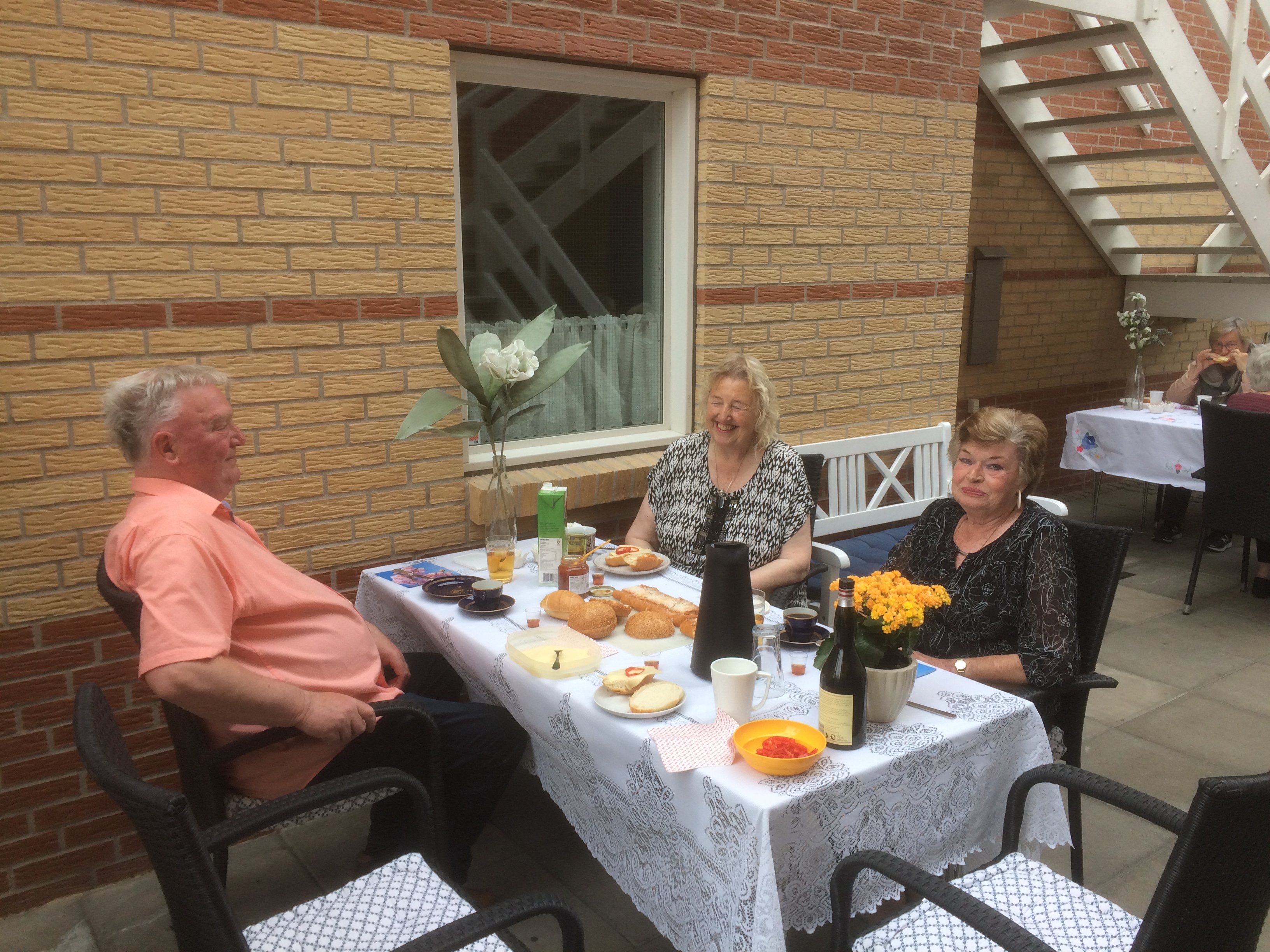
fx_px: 1064
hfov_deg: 61.7
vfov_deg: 48.2
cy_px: 476
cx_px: 635
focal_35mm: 29
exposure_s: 1/103
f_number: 2.2
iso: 32
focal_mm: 4.15
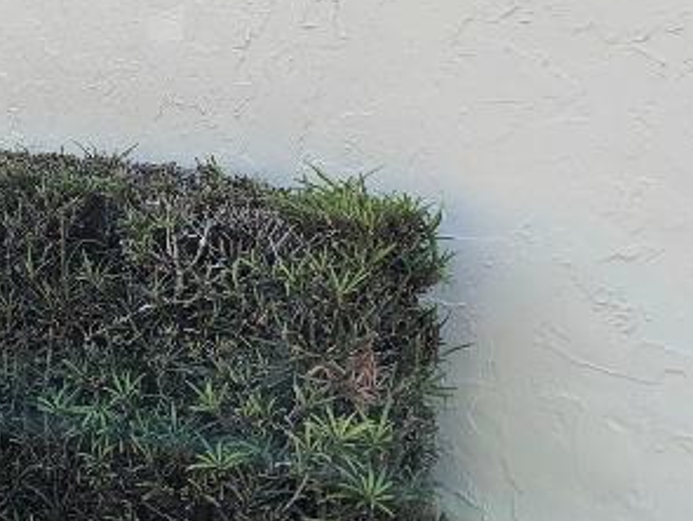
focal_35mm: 83
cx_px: -392
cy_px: 115
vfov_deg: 17.7
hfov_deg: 19.9
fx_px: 1664
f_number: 1.85
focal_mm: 6.81
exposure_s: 1/522
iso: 38
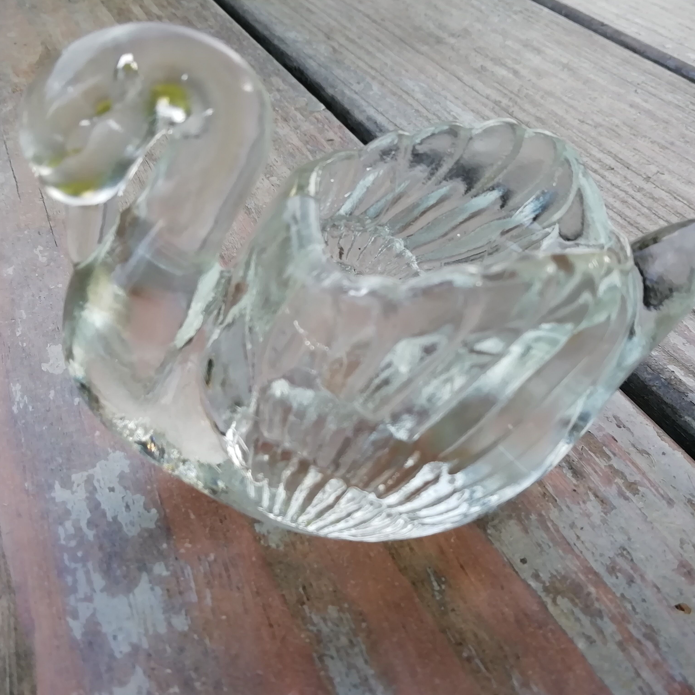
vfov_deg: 47.2
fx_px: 795
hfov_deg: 47.2
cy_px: 342
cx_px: 363
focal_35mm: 35
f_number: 2.2
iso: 50
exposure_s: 1/141
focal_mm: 3.21
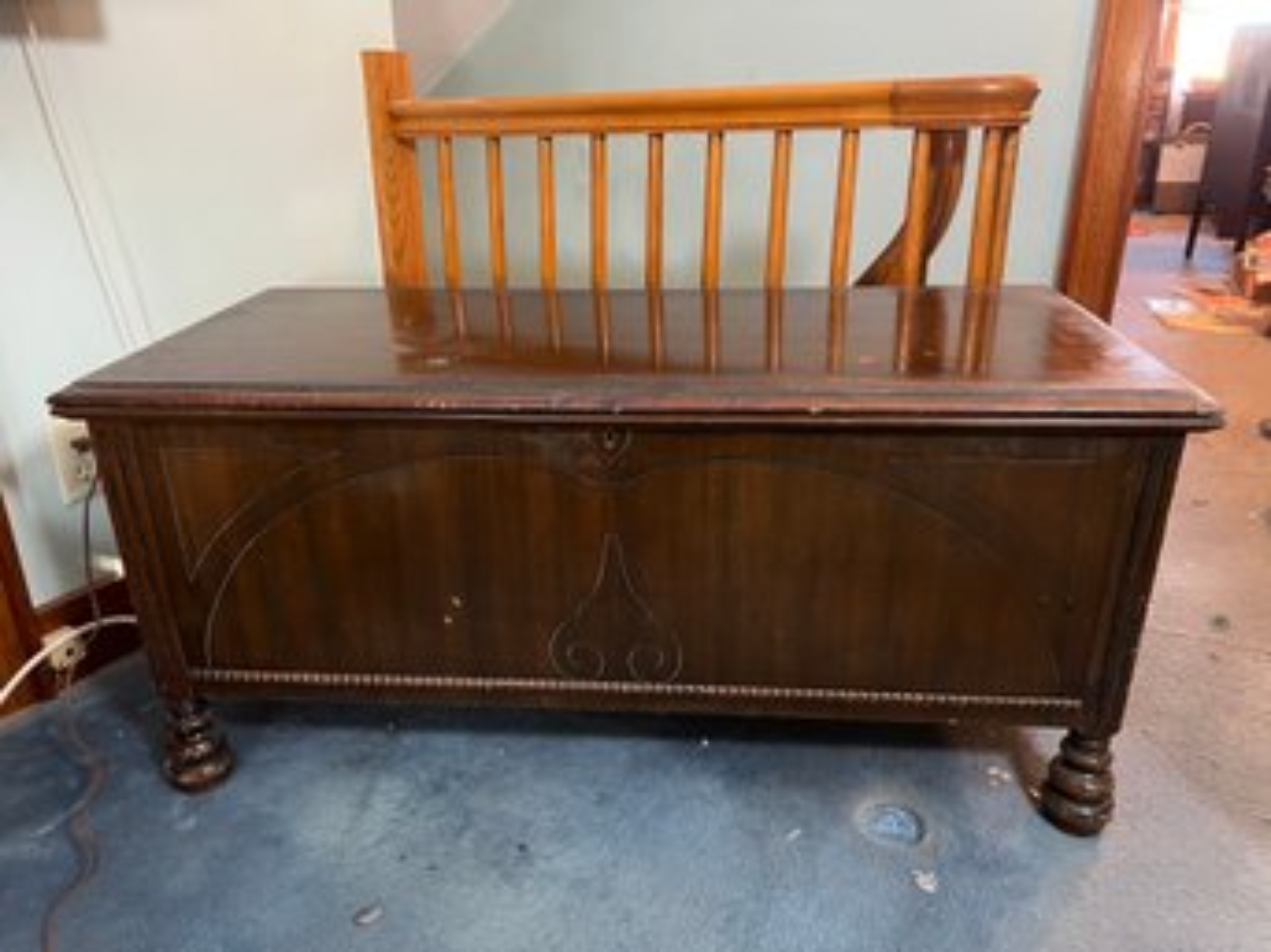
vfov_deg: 53.0
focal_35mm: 26
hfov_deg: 67.3
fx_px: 954
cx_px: 636
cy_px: 476
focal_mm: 5.7
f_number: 1.5
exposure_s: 1/30
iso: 500
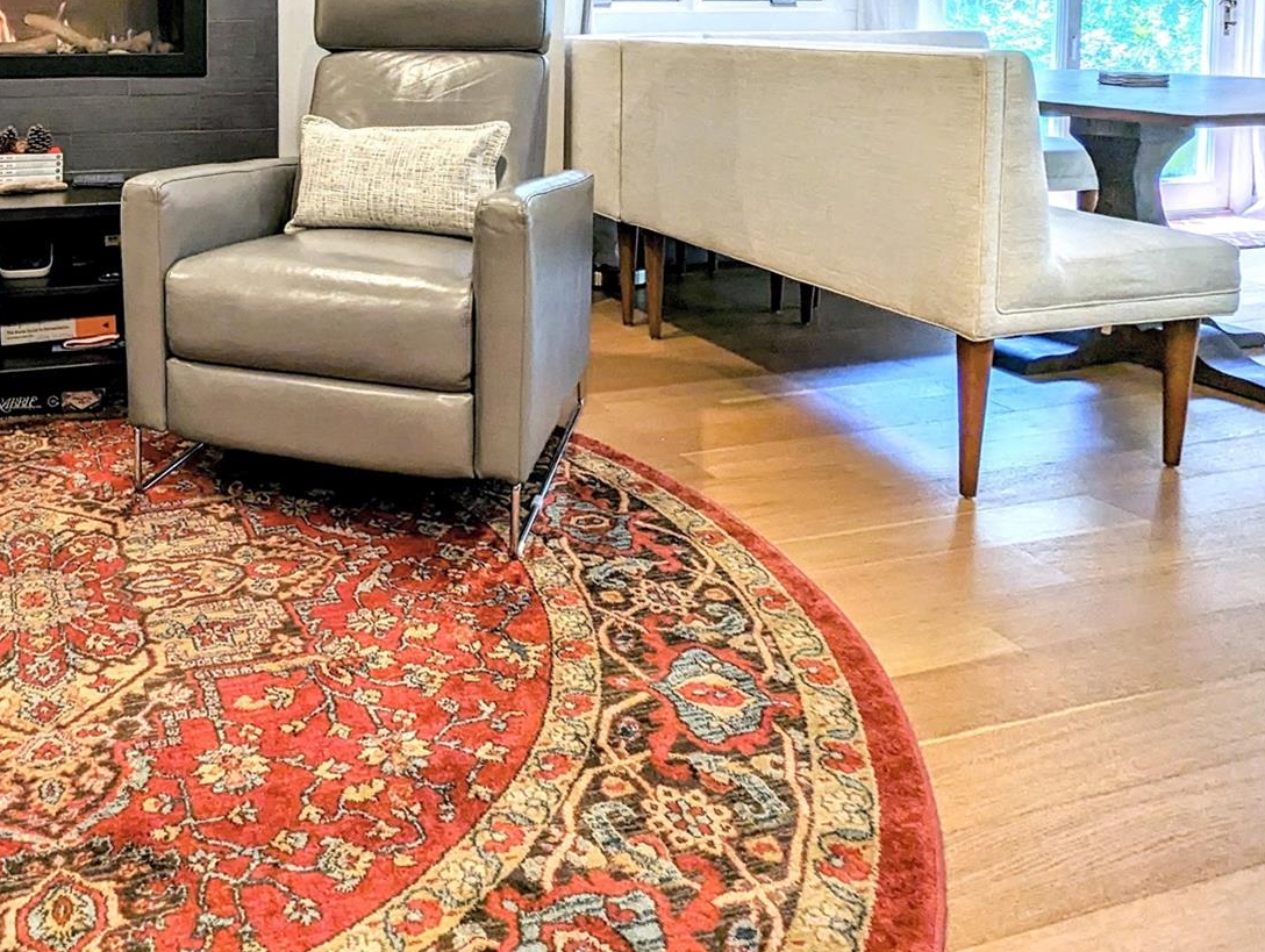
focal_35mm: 30
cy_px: 90
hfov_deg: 56.6
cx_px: 300
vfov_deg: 42.8
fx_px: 1098
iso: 42
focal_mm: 2.35
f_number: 2.2
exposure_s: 1/40
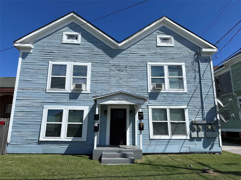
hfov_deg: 71.6
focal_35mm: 24
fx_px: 167
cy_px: 90
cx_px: 120
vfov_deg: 56.8
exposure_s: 1/8929
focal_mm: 6.86
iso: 80
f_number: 1.78
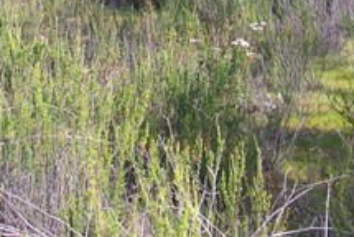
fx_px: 1004
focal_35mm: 102
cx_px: 49
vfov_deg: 12.8
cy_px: -115
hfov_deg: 19.7
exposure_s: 1/400
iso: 64
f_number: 3.6
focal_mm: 5.85
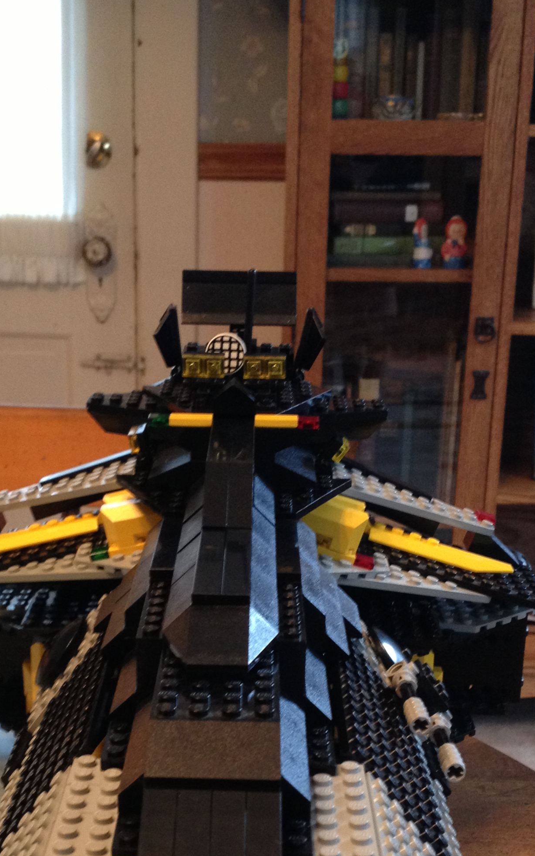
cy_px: 629
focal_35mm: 62
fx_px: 1446
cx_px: 205
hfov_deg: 20.9
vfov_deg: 32.4
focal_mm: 4.28
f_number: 2.4
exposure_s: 1/20
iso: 200
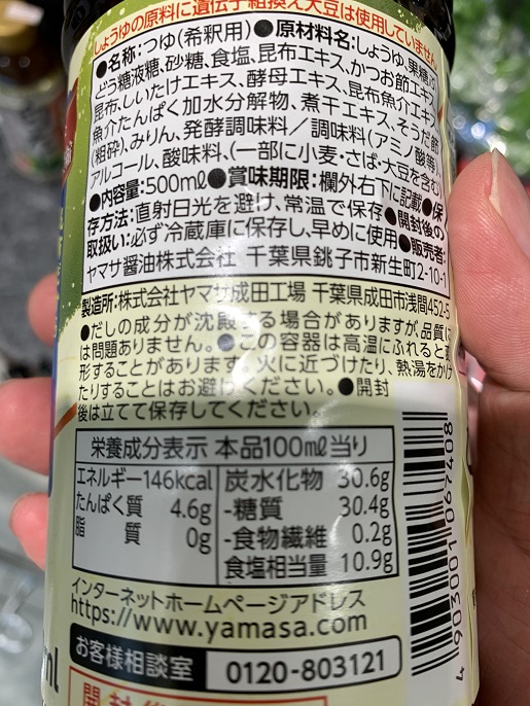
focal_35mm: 26
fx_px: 530
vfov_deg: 67.3
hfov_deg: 53.1
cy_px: 353
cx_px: 265
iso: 25
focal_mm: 4.25
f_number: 1.8
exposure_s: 1/120
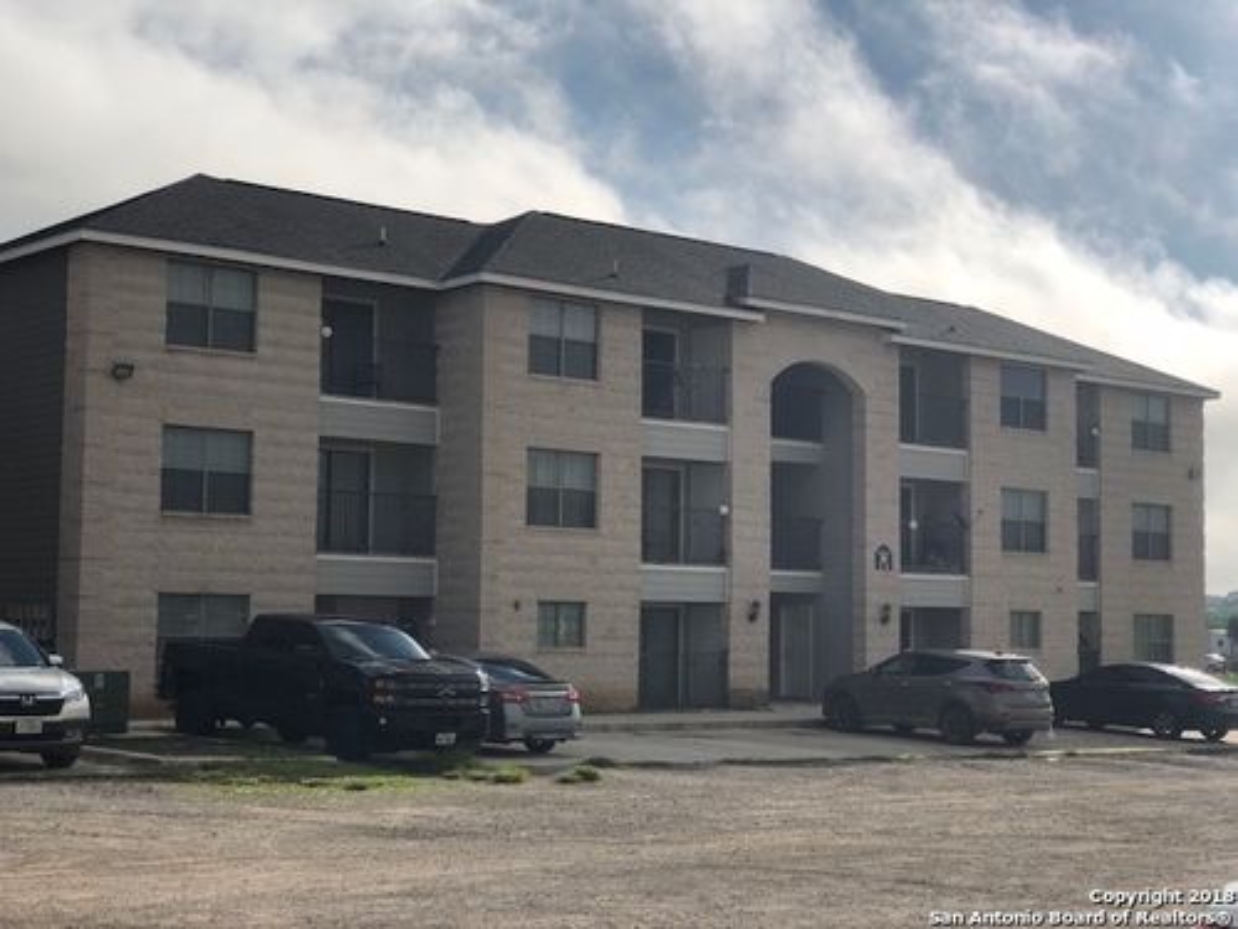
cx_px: 619
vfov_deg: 25.7
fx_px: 2039
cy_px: 464
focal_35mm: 57
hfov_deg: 33.8
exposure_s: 1/2703
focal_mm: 6.6
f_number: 2.8
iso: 20
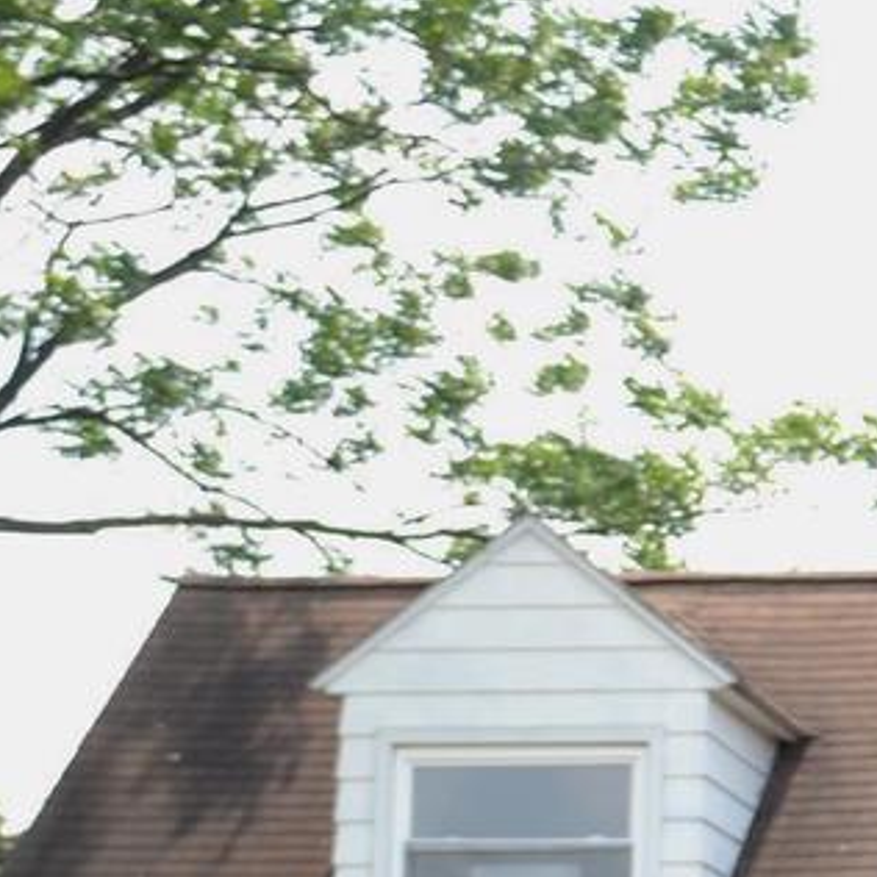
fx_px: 4328
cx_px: 1574
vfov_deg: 11.4
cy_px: 949
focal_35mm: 151
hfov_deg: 10.8
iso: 100
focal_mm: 26
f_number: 4.2
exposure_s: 1/200
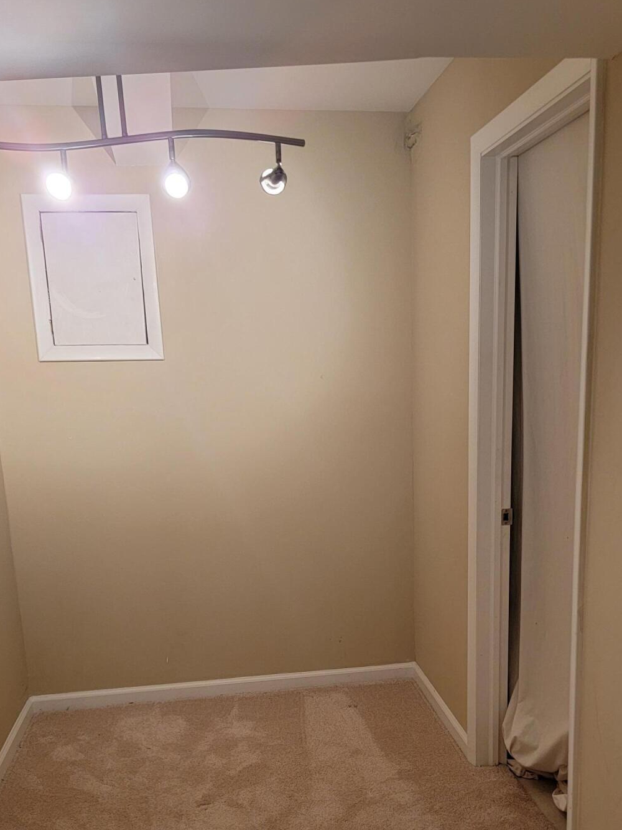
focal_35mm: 36
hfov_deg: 39.6
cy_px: 556
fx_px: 862
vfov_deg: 50.4
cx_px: 333
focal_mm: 6.7
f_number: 1.8
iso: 200
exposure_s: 1/39
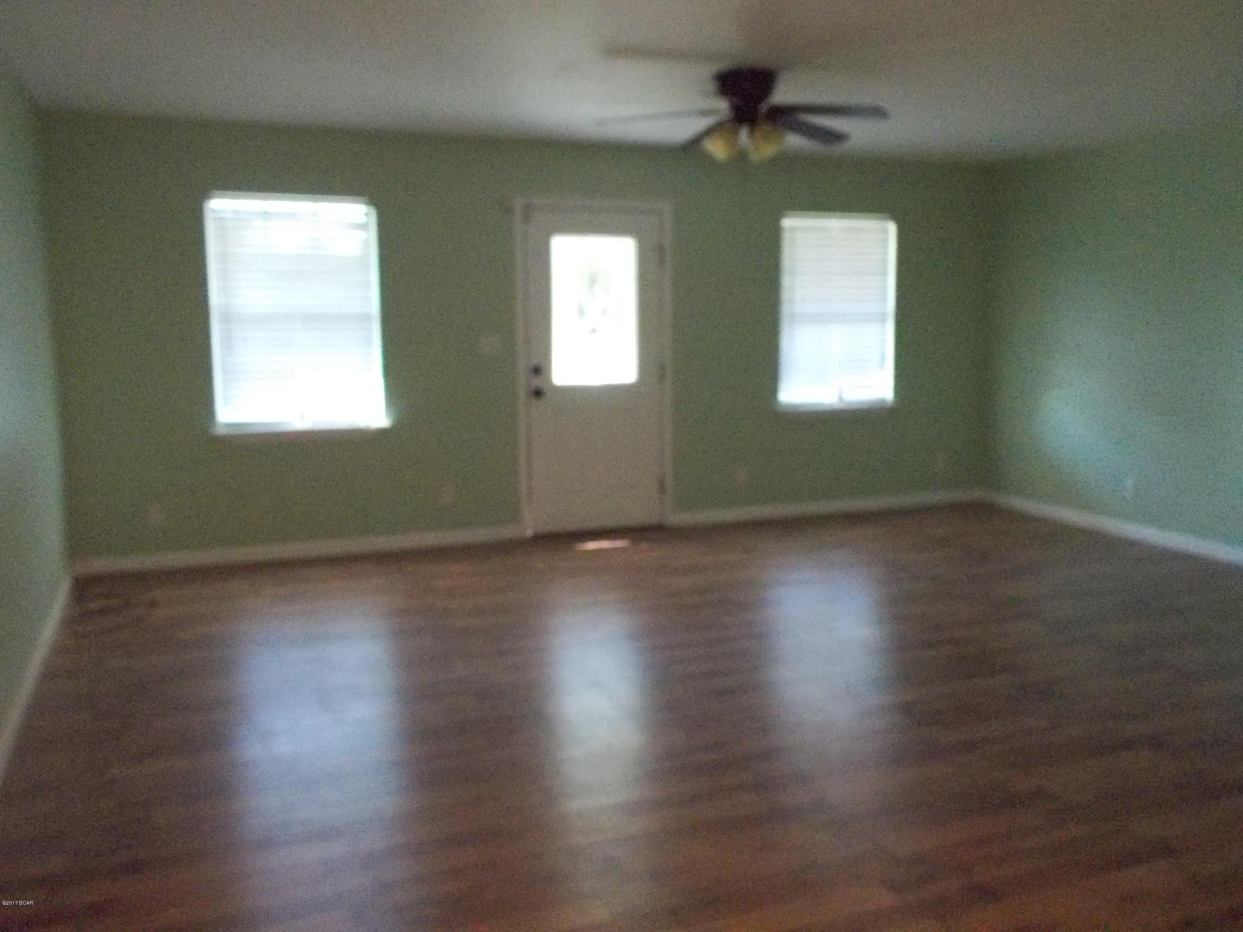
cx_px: 622
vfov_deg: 48.2
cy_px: 466
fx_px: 1041
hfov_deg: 61.7
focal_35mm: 29
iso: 800
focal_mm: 4.1
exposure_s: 1/100
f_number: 3.3
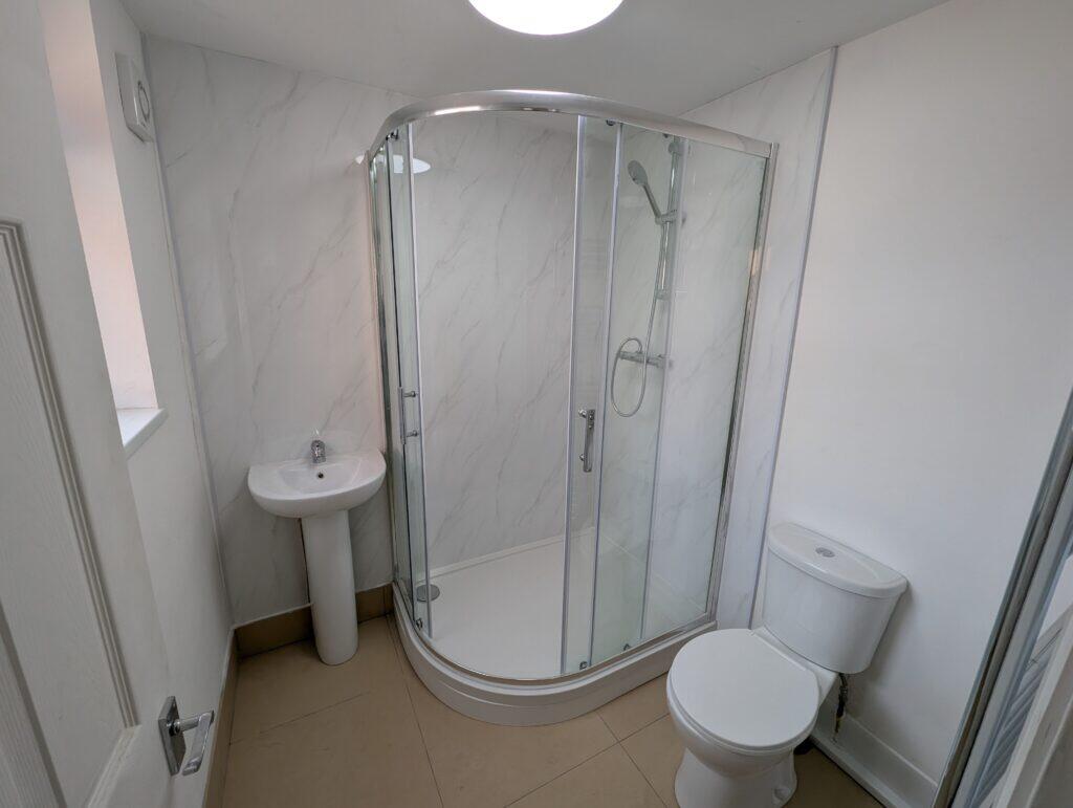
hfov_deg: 106.1
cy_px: 404
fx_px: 404
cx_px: 536
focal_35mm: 13
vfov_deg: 90.1
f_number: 2.2
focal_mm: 1.95
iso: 32
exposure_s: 1/111
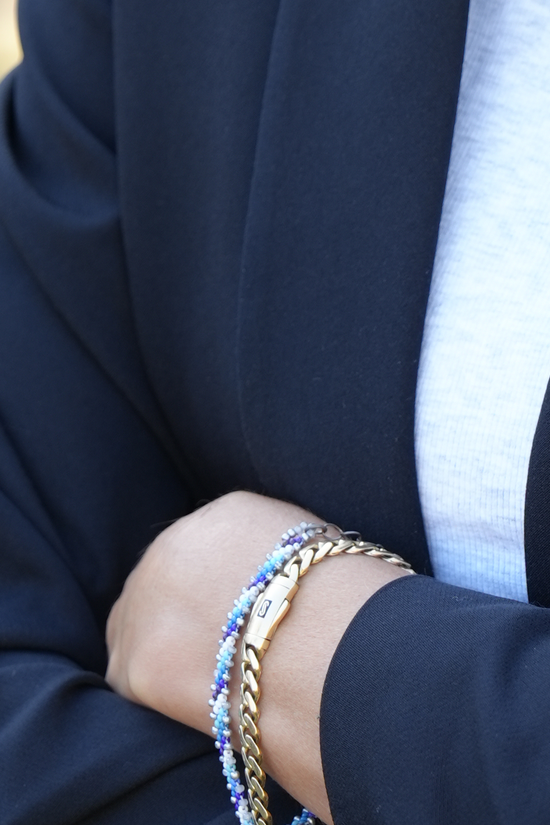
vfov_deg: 6.7
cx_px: 787
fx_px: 6896
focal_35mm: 301
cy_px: -457
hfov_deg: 4.5
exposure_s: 1/125
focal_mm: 70
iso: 200
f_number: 4
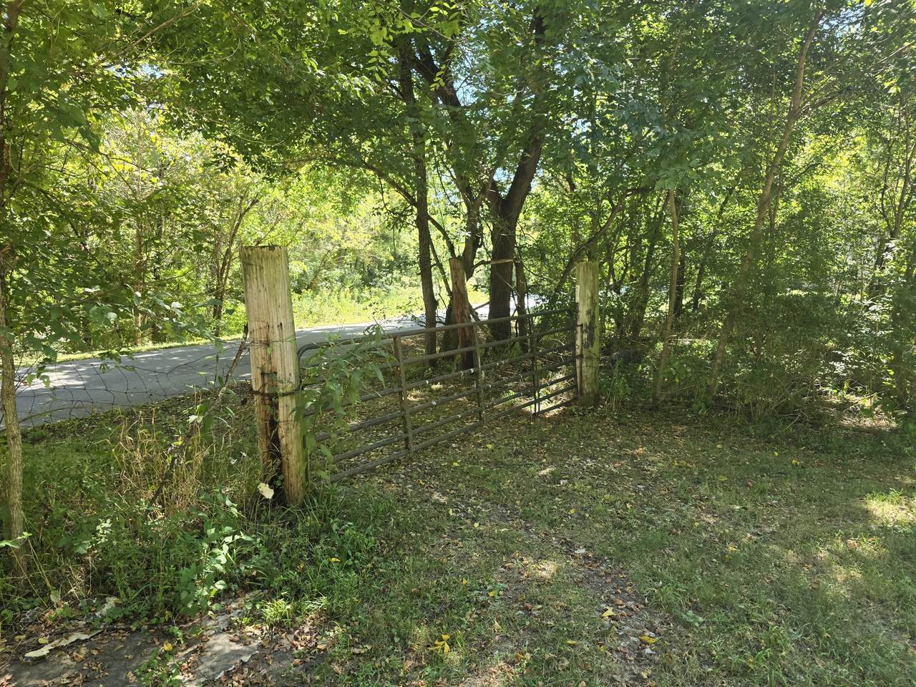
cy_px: 344
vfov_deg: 58.9
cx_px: 458
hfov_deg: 73.9
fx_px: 609
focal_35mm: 23
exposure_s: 1/180
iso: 50
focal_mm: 6.3
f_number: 1.7
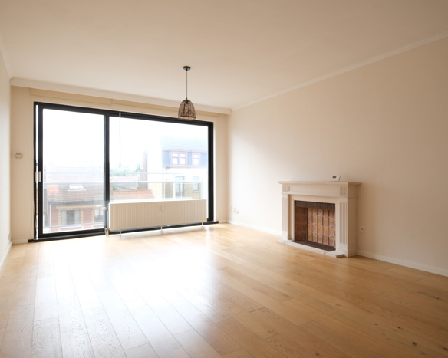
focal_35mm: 22
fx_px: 292
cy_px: 178
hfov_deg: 74.9
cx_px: 242
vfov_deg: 63.1
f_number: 4
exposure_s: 1/60
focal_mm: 12.6
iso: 160
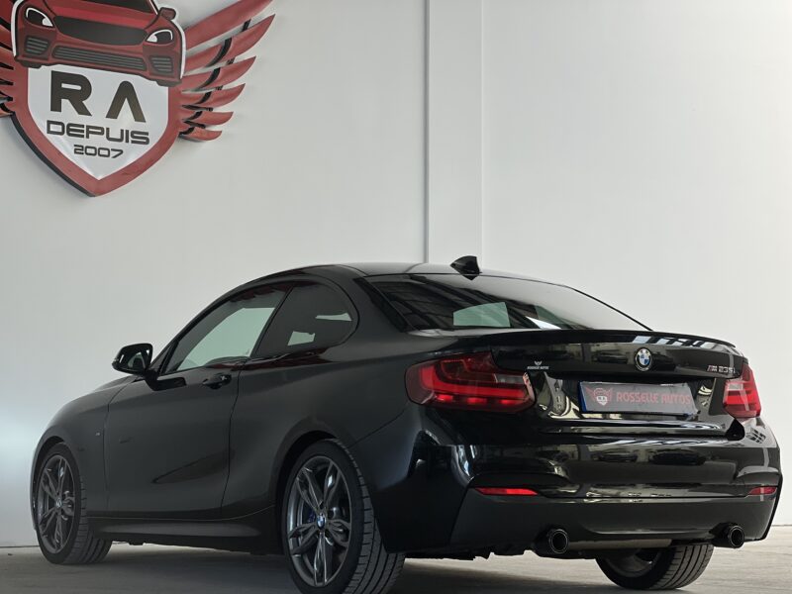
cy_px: 297
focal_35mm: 77
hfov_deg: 25.3
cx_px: 396
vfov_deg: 19.1
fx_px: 1762
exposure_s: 1/121
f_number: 2.8
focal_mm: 9
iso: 25
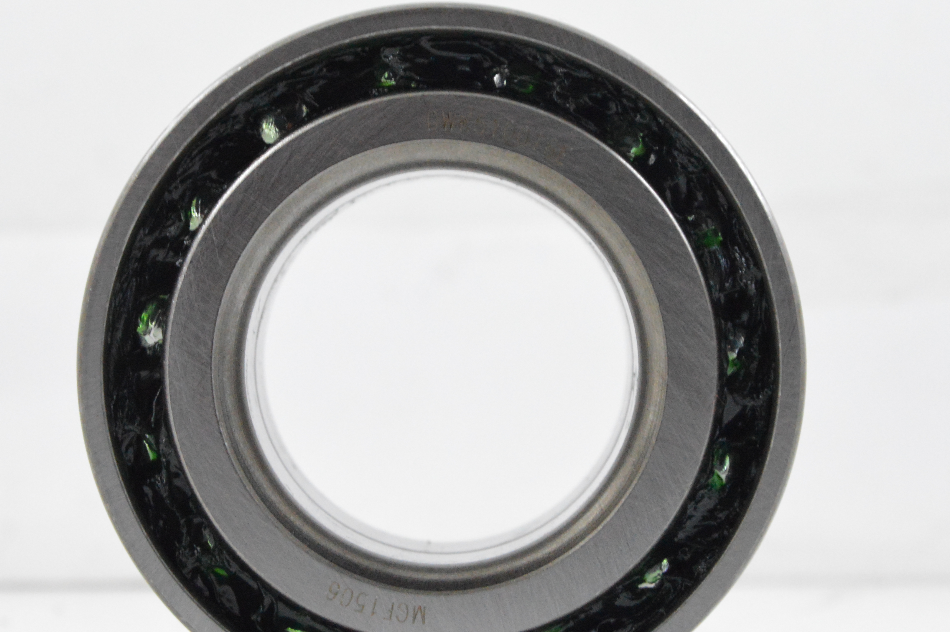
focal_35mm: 140
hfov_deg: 14.7
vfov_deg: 9.8
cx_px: 444
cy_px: 308
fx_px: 3691
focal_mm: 50
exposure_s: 1/100
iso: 3200
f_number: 7.1
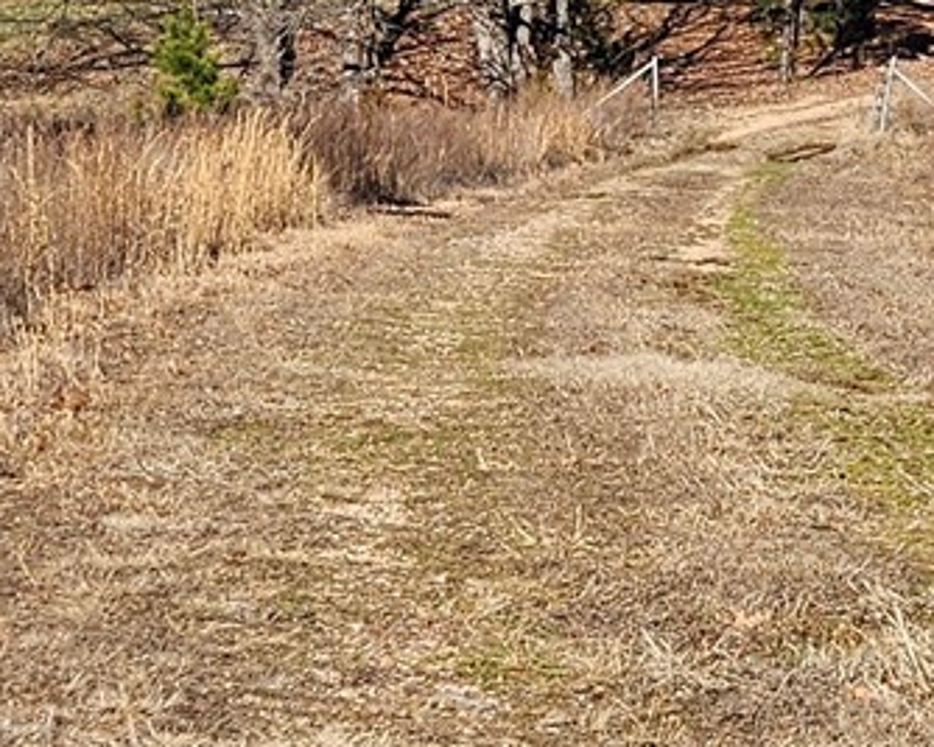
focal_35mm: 129
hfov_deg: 14.9
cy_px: 6
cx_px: 579
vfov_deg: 11.8
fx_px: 3565
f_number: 1.8
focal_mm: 5.4
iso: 25
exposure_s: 1/1973
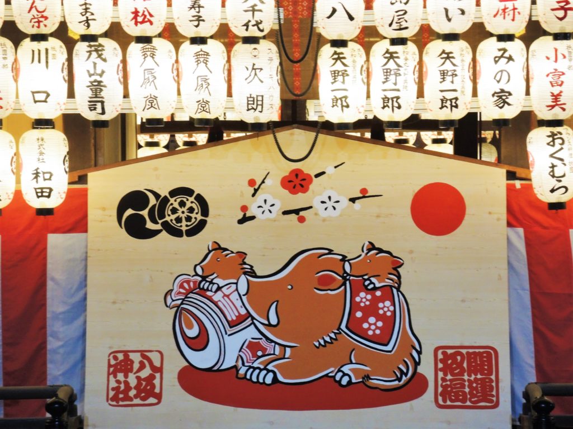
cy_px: 214
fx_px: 3311
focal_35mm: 200
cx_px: 286
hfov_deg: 9.9
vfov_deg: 7.4
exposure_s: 1/15
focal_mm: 42.8
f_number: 4
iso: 450
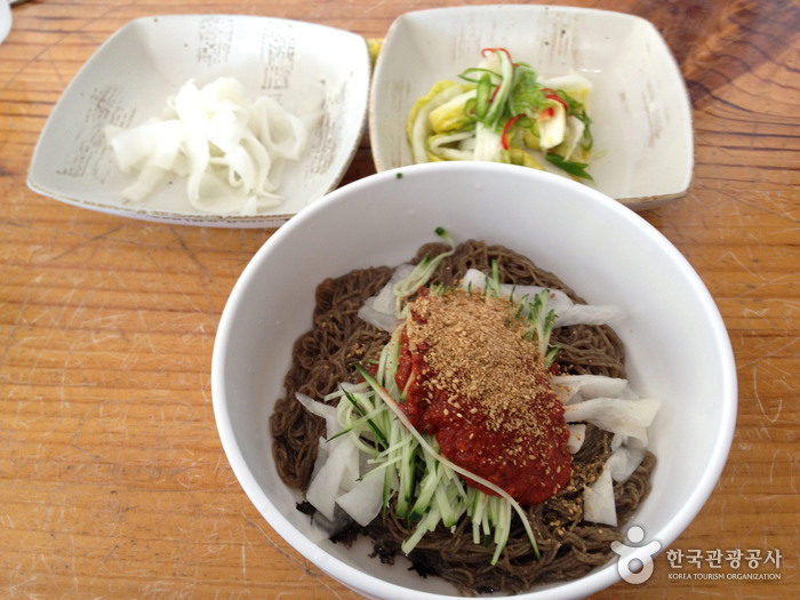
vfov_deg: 40.7
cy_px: 300
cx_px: 400
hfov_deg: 52.6
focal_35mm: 35
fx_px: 809
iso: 80
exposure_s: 1/20
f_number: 2.4
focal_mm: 4.28
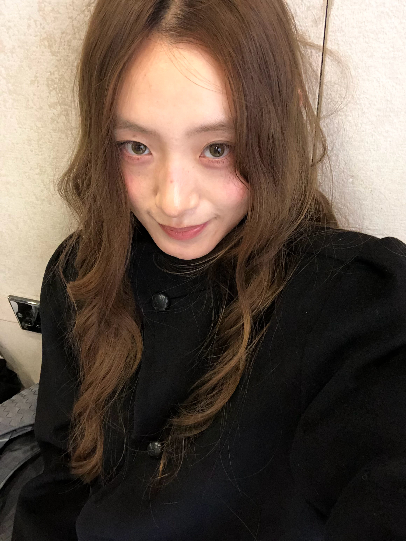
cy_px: 270
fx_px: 500
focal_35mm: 32
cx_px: 203
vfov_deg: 56.8
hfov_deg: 44.2
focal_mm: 2.87
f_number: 2.2
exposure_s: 1/40
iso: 250
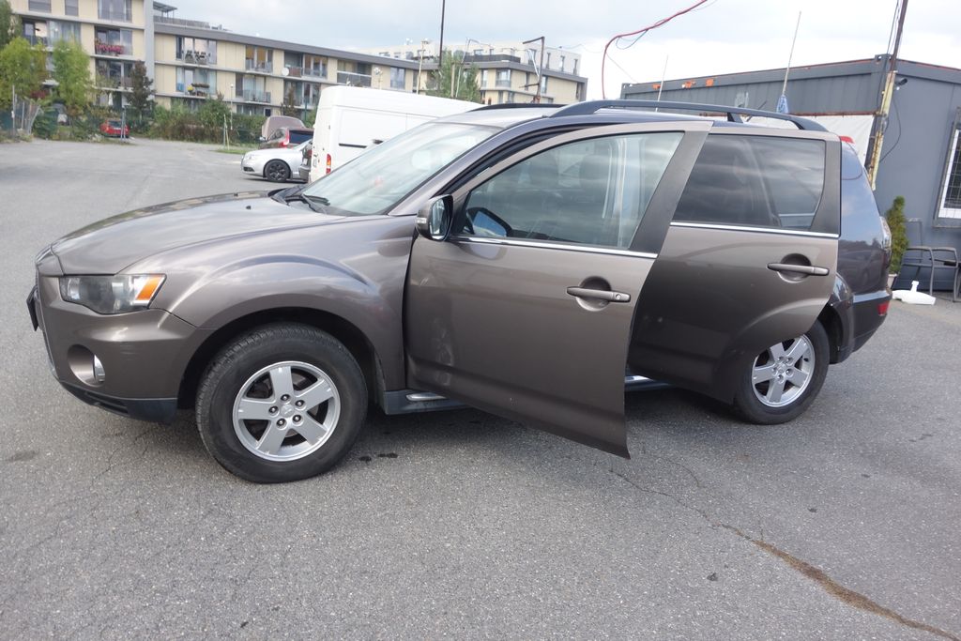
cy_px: 320
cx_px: 480
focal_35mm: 28
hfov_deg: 65.5
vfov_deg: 46.4
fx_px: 747
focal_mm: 10.4
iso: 125
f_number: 4.5
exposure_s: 1/100
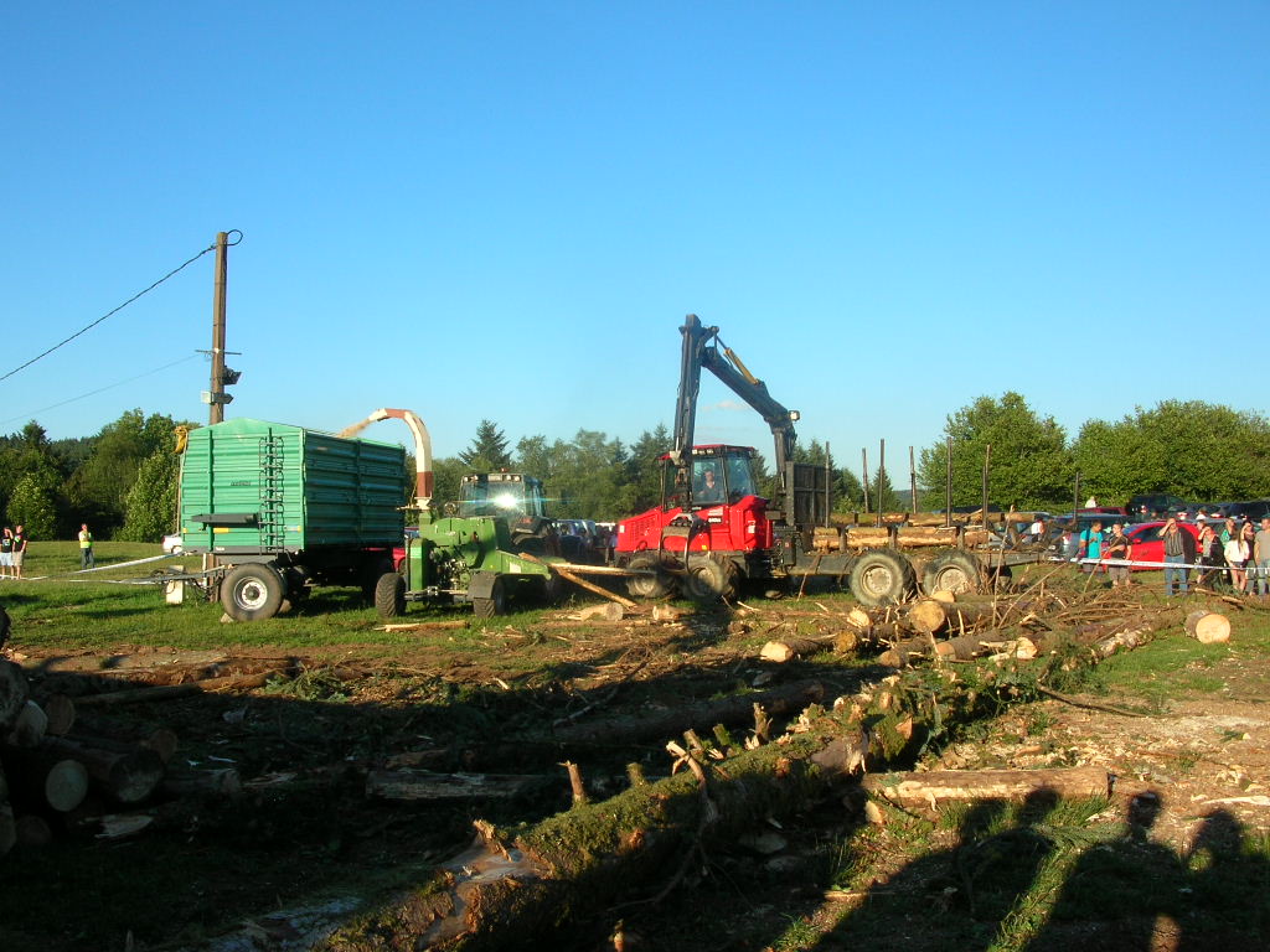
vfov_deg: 40.7
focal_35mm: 35
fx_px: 1284
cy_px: 476
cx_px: 635
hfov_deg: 52.6
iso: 50
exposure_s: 1/173
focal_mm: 5.8
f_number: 5.6
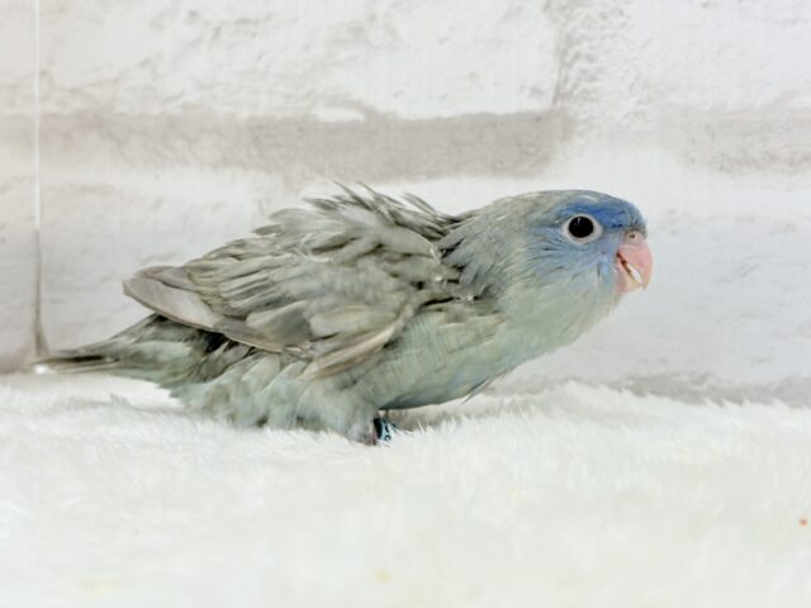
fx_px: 1218
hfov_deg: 36.8
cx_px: 406
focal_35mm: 52
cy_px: 304
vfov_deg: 28.0
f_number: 1.6
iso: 50
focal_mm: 5.96
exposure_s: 1/50
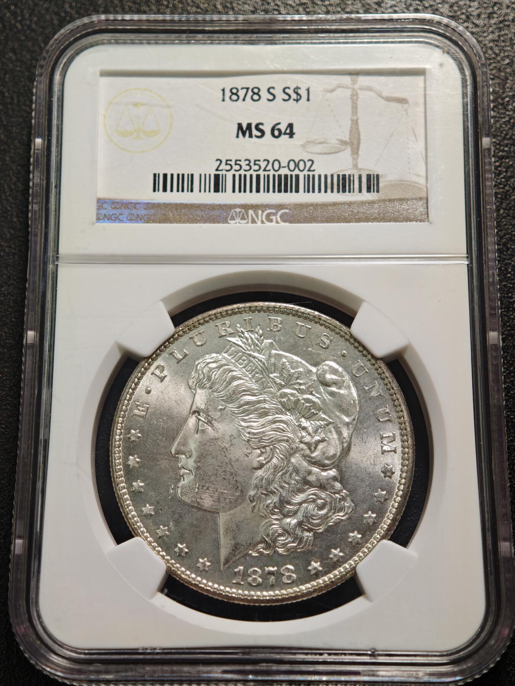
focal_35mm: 60
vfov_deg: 32.2
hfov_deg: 24.4
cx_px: 258
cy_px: 343
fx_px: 1190
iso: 640
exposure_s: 1/112
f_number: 2
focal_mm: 9
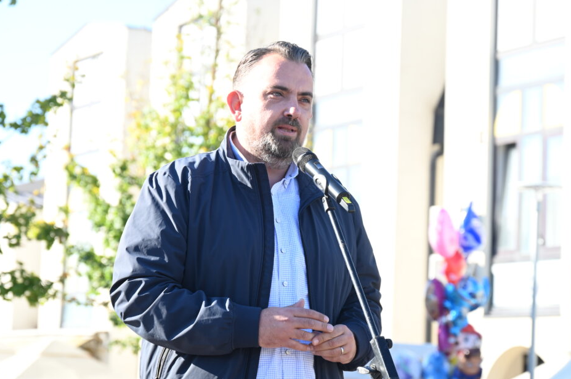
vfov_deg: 11.8
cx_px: 273
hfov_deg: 17.7
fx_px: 1838
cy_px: 208
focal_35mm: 116
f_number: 6.3
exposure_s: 1/125
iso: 200
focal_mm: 105
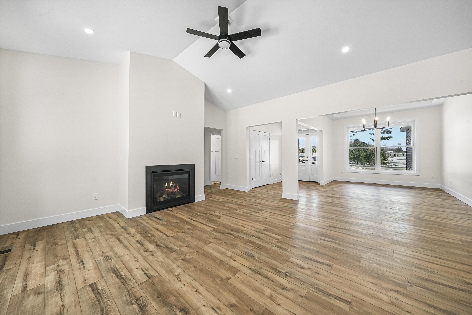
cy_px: 158
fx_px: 157
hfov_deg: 112.6
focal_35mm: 12
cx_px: 236
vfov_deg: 90.1
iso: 2000
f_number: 10
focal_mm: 12
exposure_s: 1/25
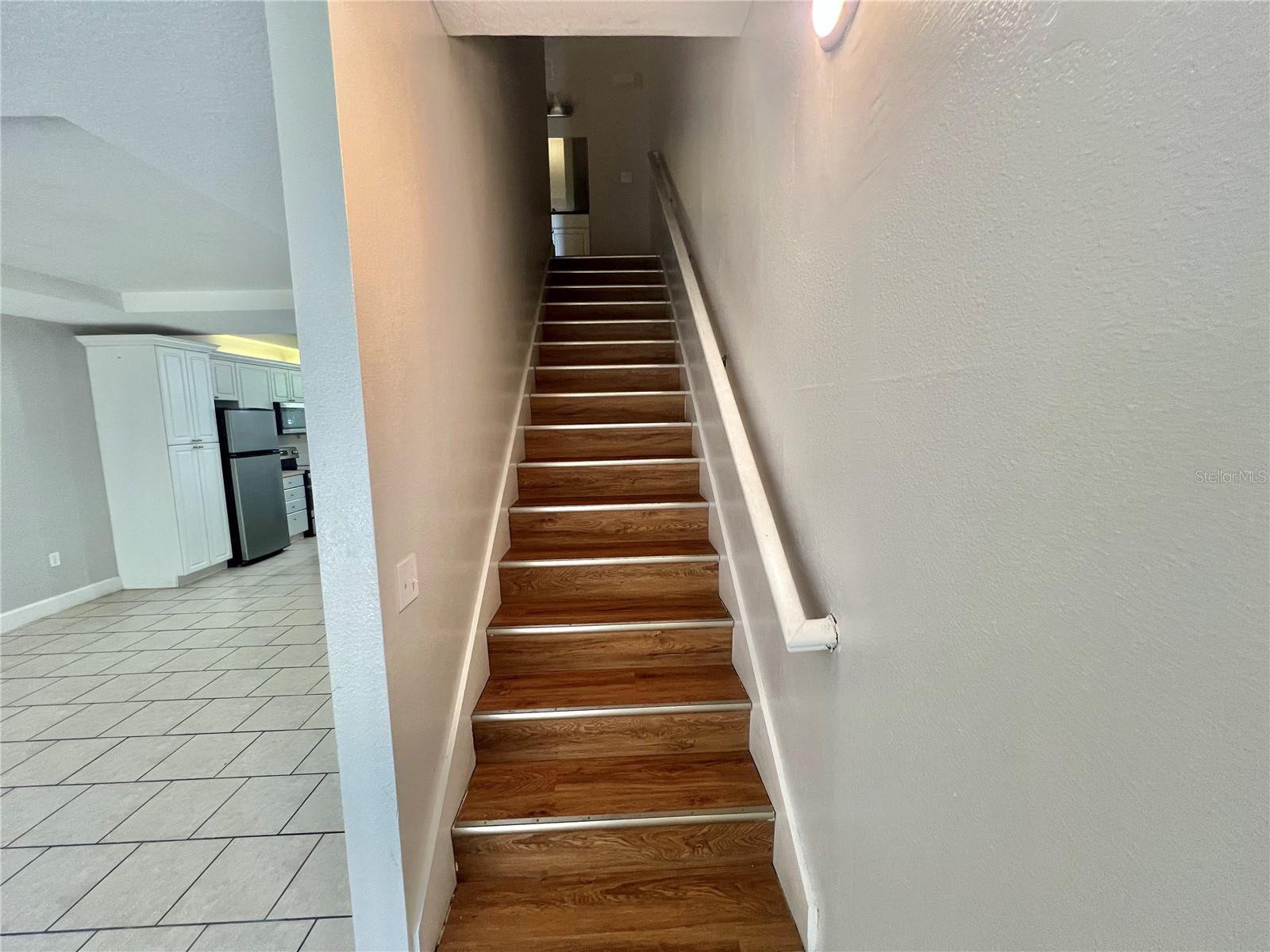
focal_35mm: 13
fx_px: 477
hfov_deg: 106.2
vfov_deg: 89.9
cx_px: 635
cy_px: 476
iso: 200
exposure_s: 1/60
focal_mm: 1.57
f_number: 1.8
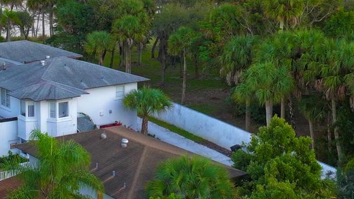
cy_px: 8
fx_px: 788
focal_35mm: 84
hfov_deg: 25.3
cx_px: 141
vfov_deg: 14.2
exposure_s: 1/80
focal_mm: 12.29
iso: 120
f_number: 2.8
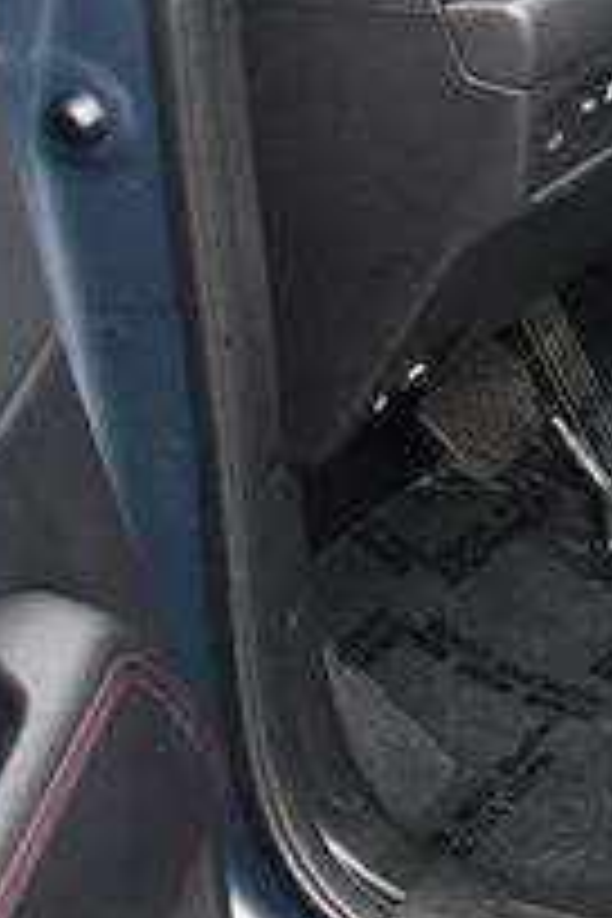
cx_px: 1377
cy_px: 130
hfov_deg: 10.7
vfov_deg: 17.9
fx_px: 2881
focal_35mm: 113
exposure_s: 1/250
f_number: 3.5
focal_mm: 18
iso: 560
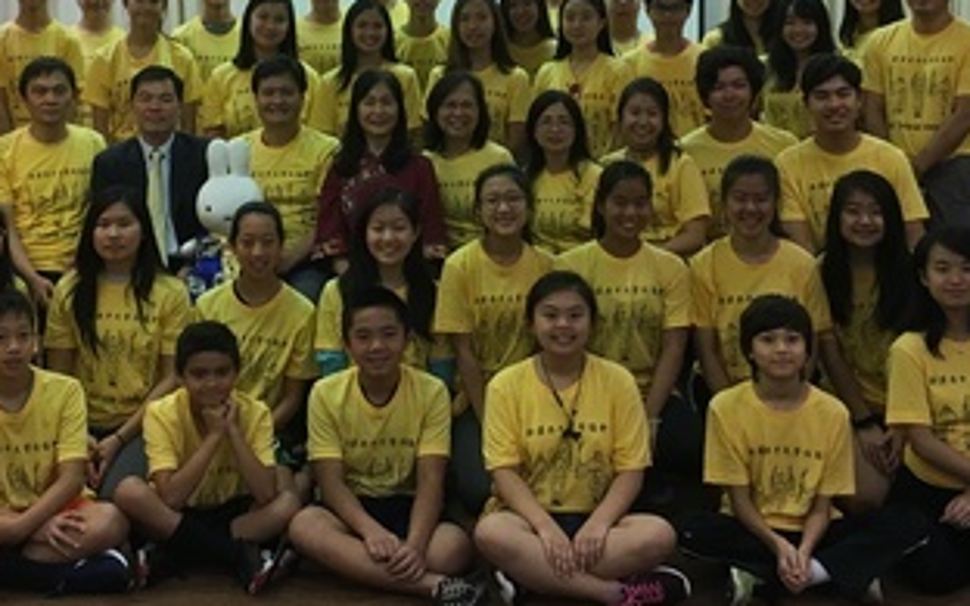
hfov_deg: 33.4
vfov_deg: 21.0
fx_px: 1613
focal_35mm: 61
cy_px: 123
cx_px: 395
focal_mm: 4.15
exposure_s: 1/30
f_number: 2.2
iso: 40
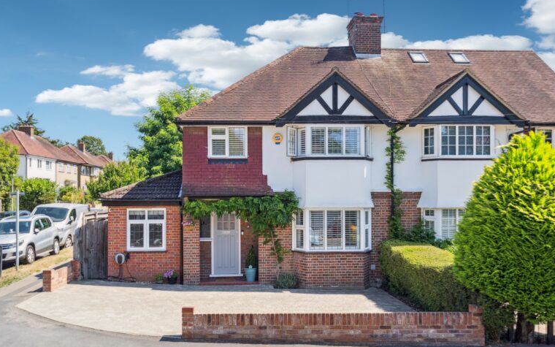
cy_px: 176
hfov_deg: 56.7
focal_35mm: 34
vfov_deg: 37.3
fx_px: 514
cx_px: 276
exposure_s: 1/320
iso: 320
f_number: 5.6
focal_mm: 33
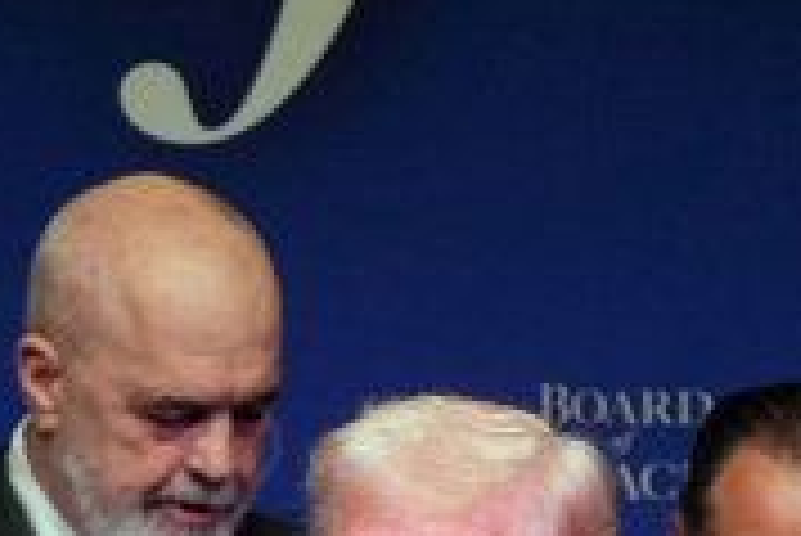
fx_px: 8974
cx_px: 328
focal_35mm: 403
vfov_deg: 3.4
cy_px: 804
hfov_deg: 5.1
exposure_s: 1/640
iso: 1600
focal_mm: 70
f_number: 2.8
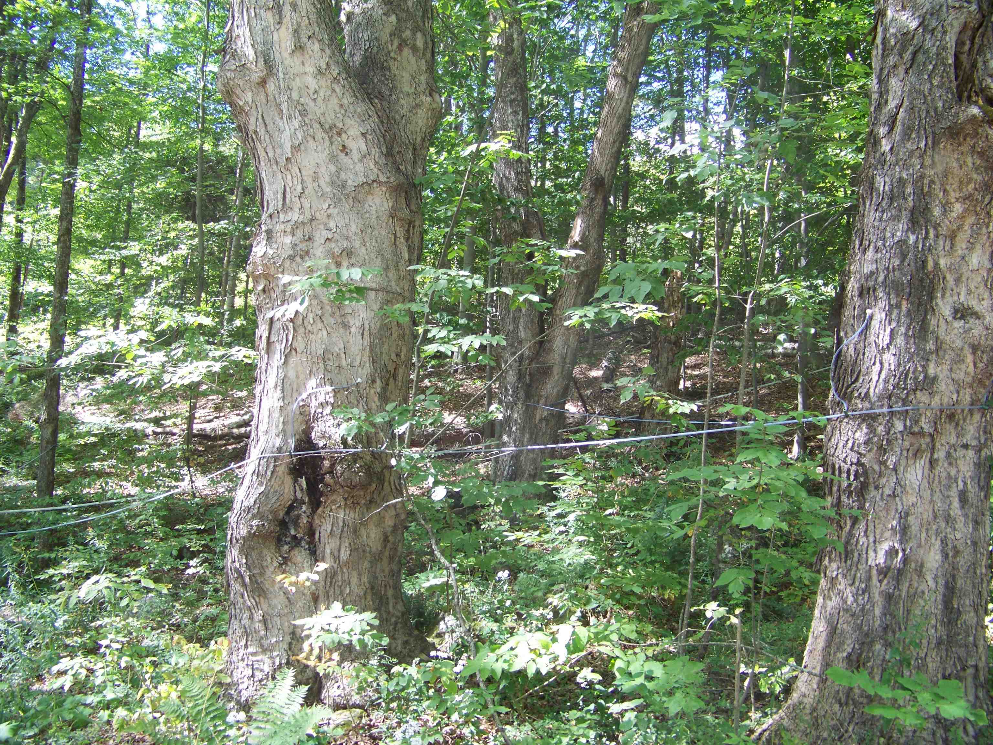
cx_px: 496
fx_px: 1033
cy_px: 372
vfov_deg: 39.7
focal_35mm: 36
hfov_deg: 51.4
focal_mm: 5.85
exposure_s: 1/50
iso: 69
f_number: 2.8
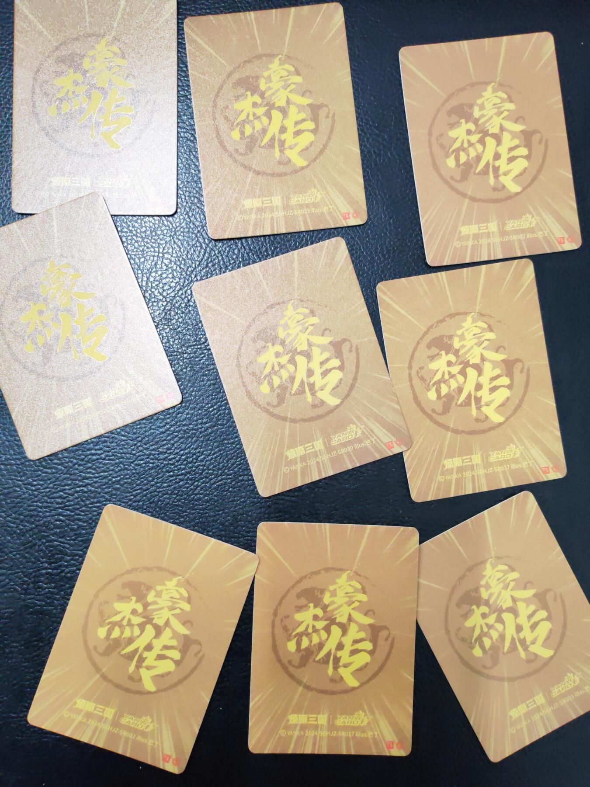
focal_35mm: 27
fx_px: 614
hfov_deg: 51.4
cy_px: 394
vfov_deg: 65.3
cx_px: 295
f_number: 1.8
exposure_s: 1/100
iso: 1000
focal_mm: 5.53
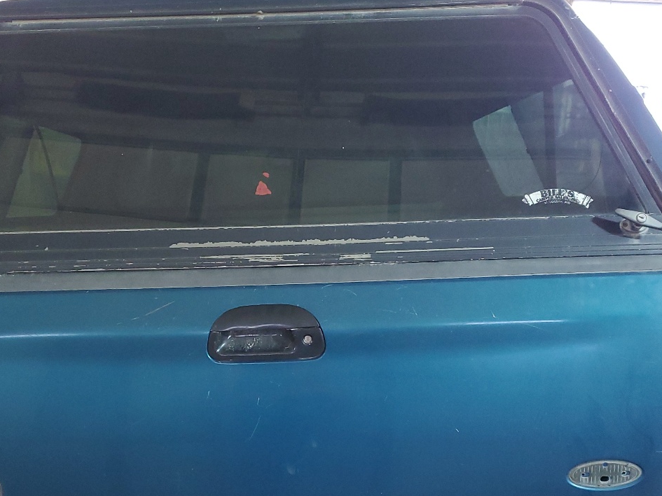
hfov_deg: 42.8
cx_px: 287
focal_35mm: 44
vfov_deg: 32.4
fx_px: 842
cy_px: 353
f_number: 1.5
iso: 258
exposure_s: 1/60.2
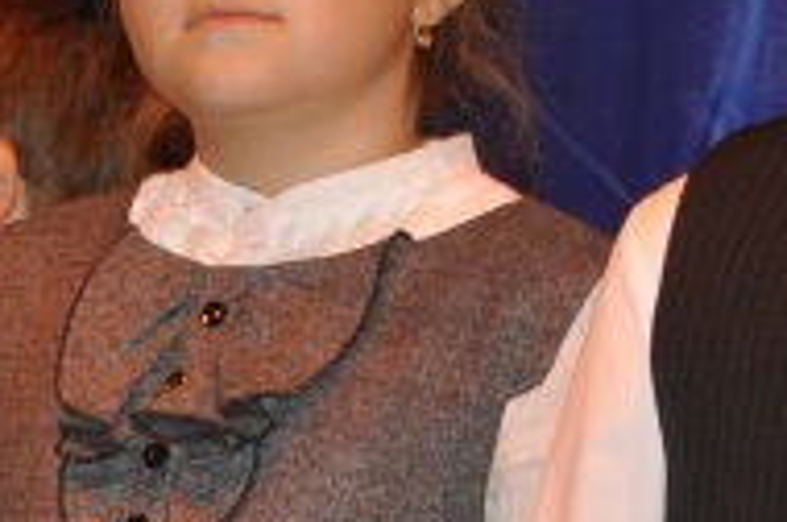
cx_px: -837
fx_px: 11722
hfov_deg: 3.8
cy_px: 644
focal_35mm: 537
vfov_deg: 2.5
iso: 1000
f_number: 6.3
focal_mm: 85
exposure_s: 1/60
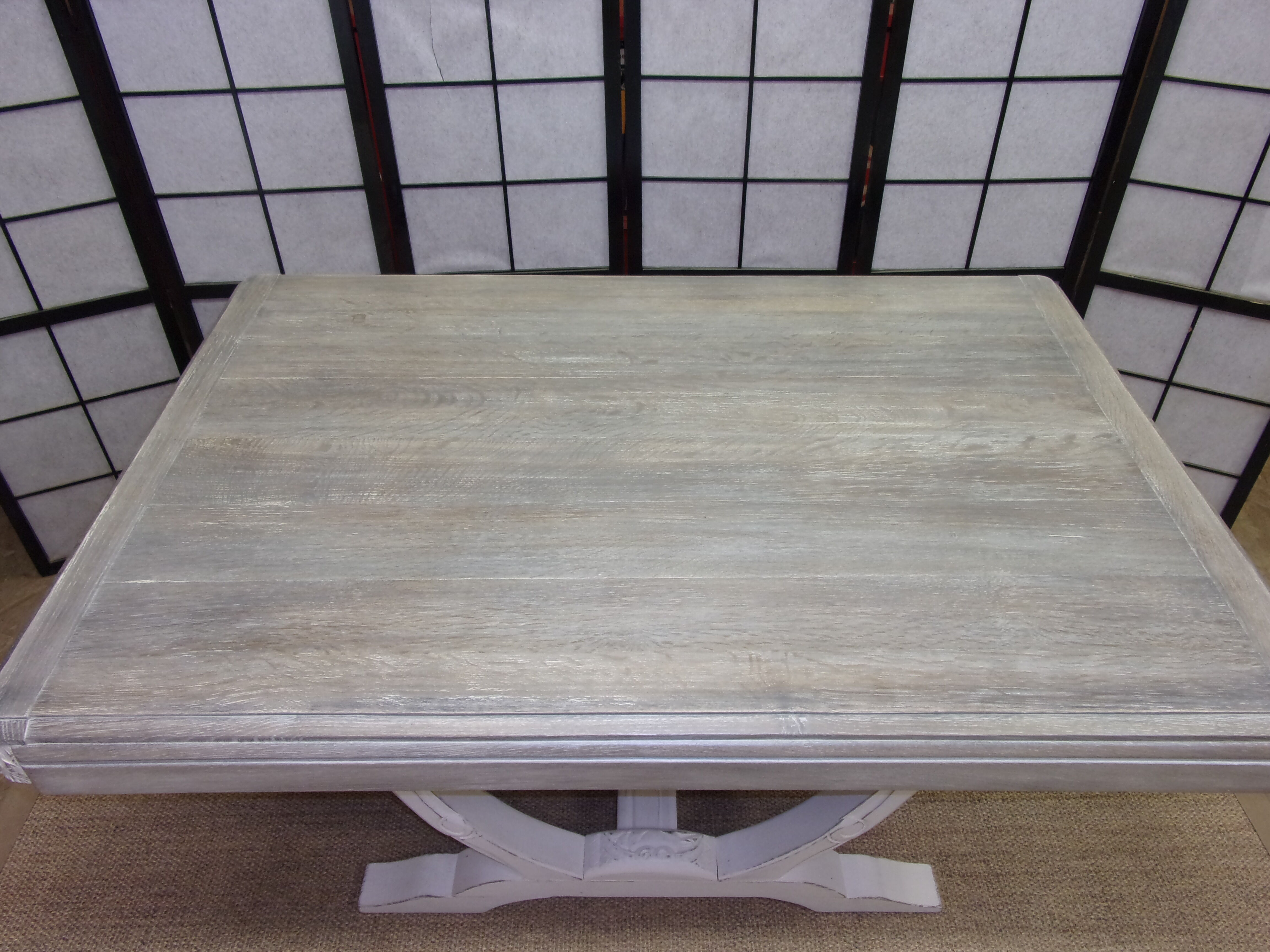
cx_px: 635
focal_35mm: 24
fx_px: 881
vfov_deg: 56.8
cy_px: 476
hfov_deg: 71.6
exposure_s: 1/34
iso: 125
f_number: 3.3
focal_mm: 4.3
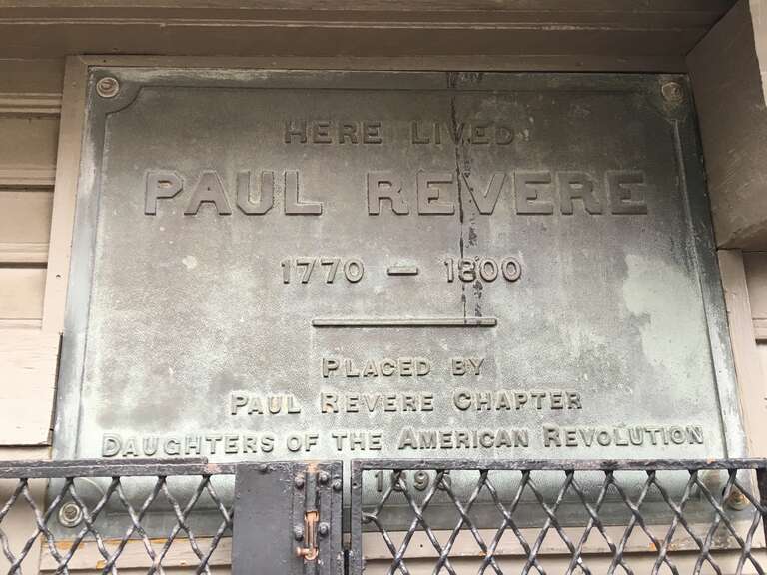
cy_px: 288
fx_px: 643
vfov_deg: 48.2
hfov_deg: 61.7
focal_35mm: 29
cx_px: 384
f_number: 2.2
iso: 40
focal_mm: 4.15
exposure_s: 1/30
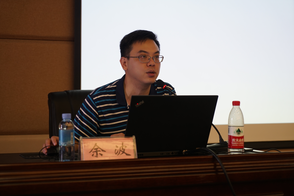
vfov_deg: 19.5
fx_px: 572
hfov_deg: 28.8
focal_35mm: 70
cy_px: 98
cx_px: 147
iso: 500
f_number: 4
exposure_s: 1/50
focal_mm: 70
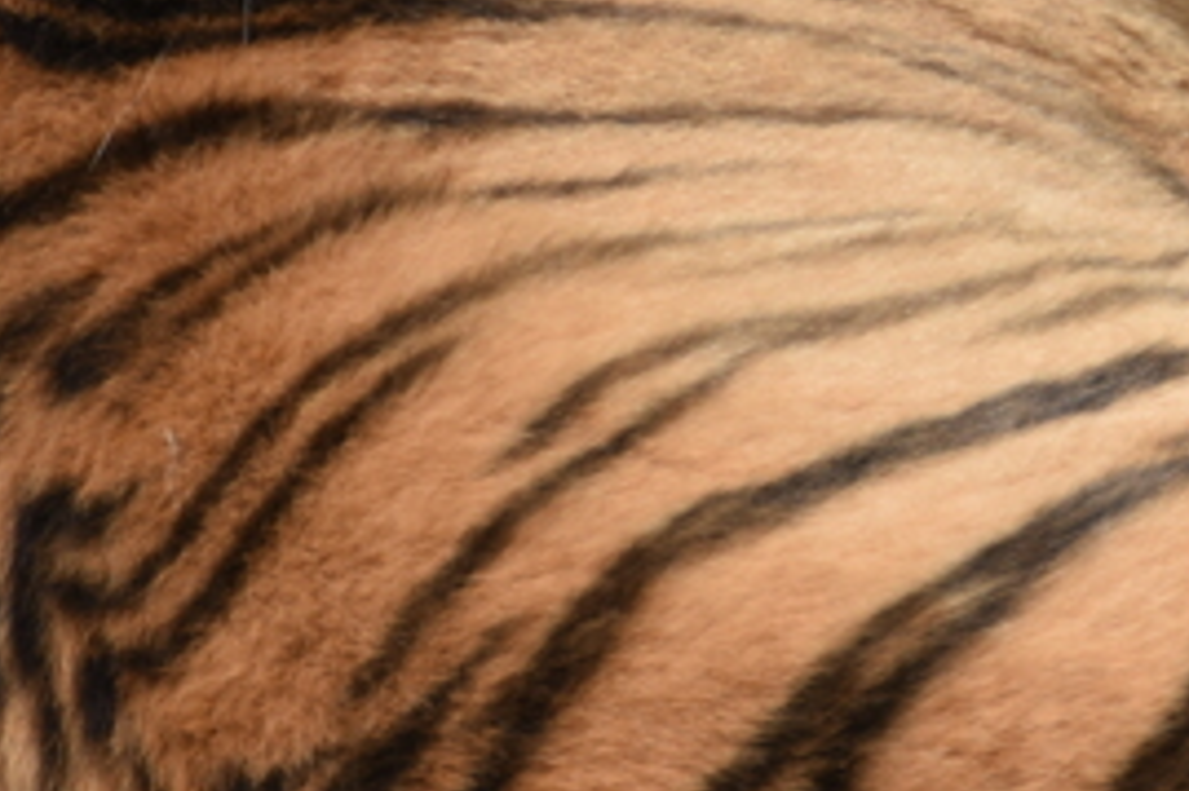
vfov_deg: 1.0
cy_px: -128
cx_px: 1724
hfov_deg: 1.4
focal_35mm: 1430
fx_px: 47199
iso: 160
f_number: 5.6
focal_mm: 300
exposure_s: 1/640
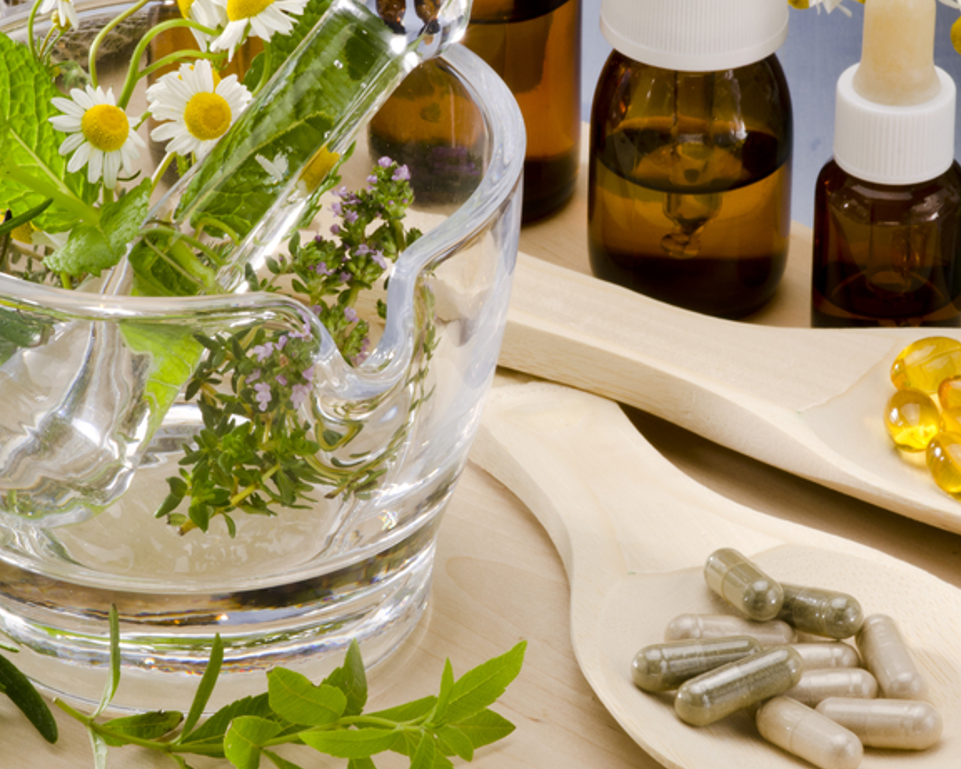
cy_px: 382
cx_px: 566
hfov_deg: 7.6
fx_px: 7277
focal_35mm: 256
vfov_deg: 6.1
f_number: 25
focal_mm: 105
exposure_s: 1/60
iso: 100
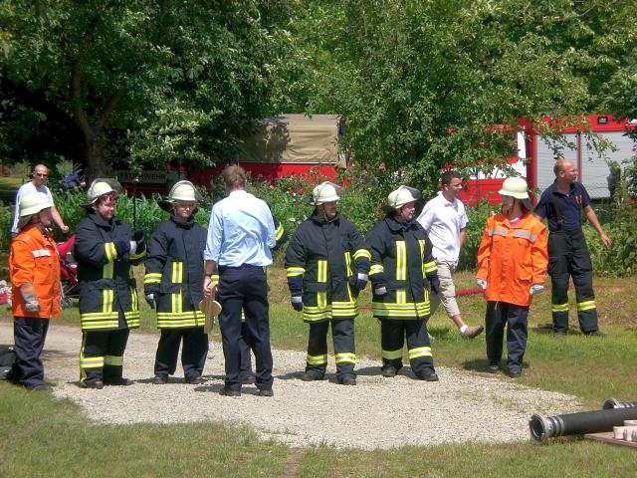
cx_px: 318
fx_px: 2098
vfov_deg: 13.0
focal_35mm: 114
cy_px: 239
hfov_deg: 17.3
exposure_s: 1/160
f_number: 8.4
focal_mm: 18.9
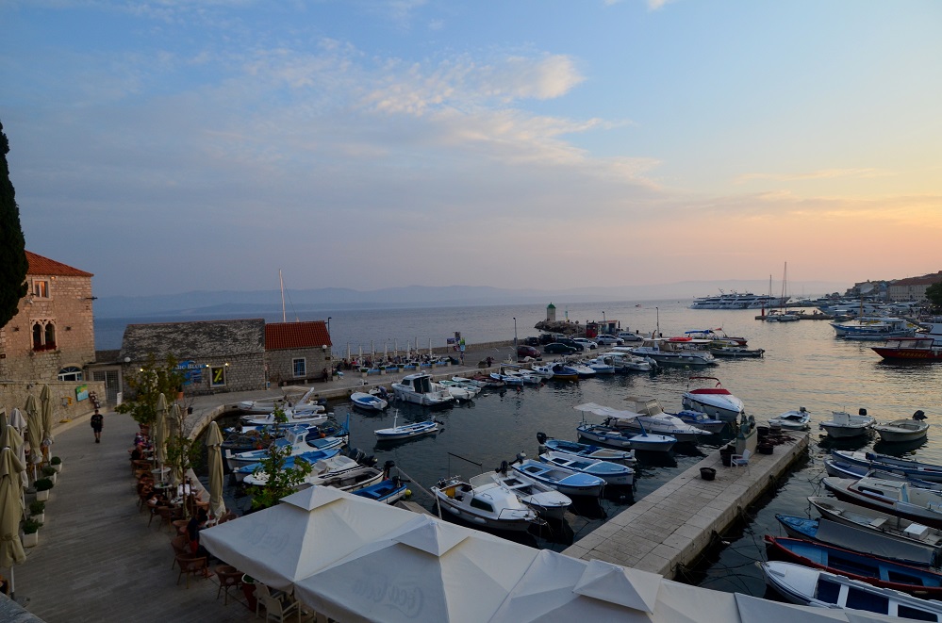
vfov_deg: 67.1
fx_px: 470
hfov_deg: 90.1
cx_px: 471
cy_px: 312
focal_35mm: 18
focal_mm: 12
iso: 400
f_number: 5.6
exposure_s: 1/500
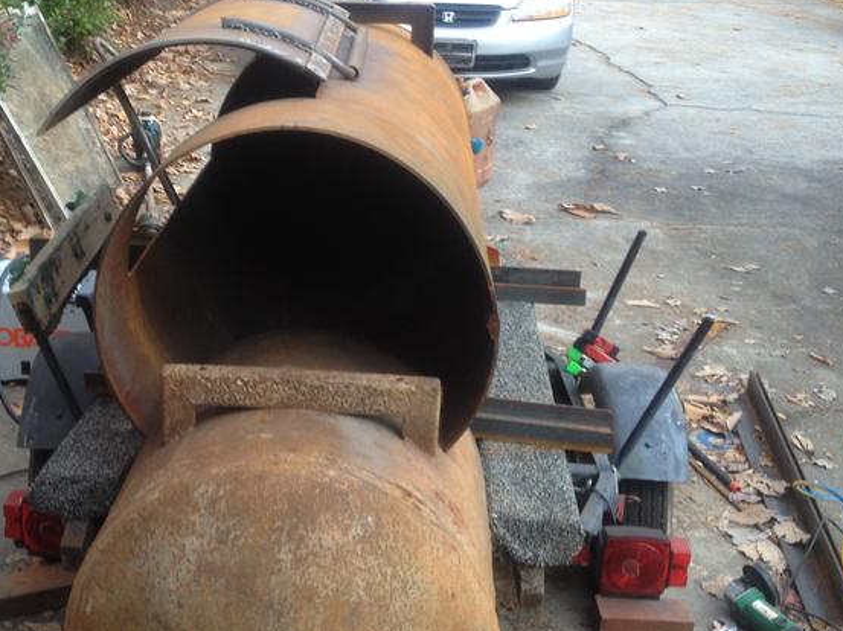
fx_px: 1387
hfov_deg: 33.6
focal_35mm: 57
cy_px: 310
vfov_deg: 25.6
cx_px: 319
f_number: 2.4
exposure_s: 1/24
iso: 50
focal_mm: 4.28
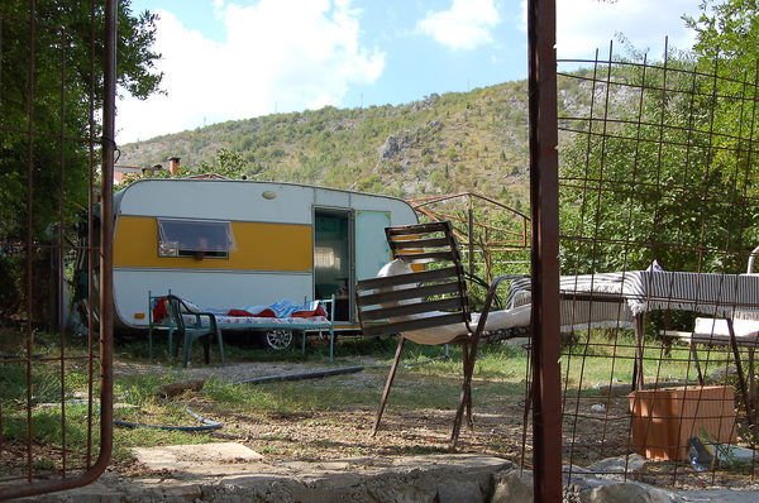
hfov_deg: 43.7
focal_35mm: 45
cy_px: 252
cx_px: 380
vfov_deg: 29.8
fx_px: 947
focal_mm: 30
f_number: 8
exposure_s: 1/250
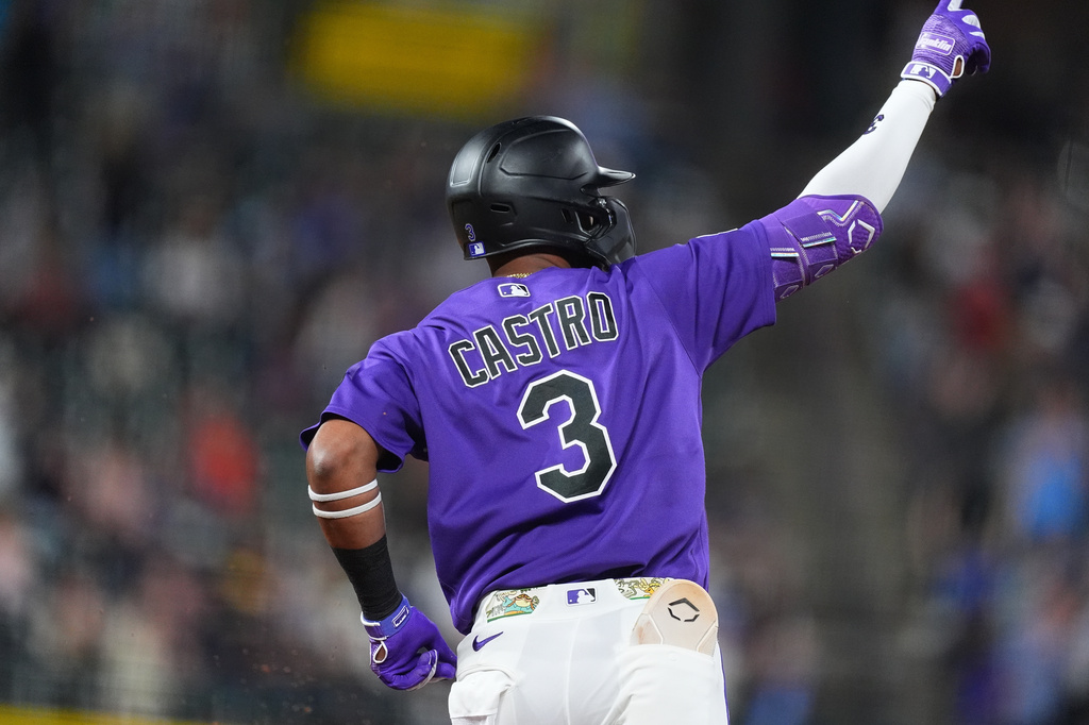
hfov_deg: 3.4
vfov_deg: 2.3
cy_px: 362
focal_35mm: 600
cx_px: 544
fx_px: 18143
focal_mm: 600
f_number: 4
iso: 5000
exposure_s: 1/1600
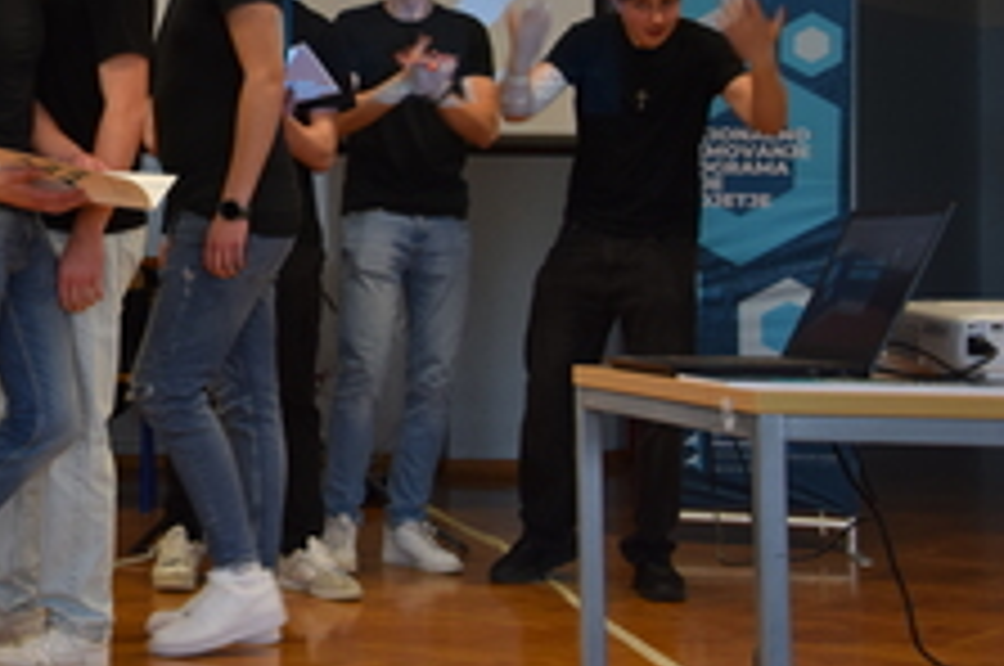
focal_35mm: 97
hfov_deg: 20.4
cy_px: 104
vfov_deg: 14.0
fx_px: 2701
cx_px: 0
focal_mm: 32
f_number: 4.2
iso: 450
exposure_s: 1/60
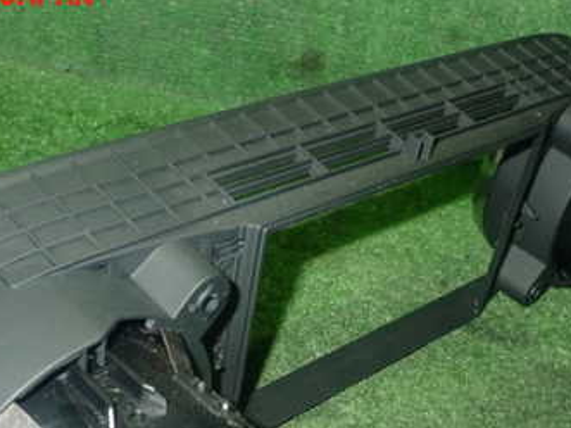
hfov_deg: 33.2
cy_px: 361
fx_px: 956
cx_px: 297
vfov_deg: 24.7
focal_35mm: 58
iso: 800
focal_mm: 5.79
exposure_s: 1/30
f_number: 7.1
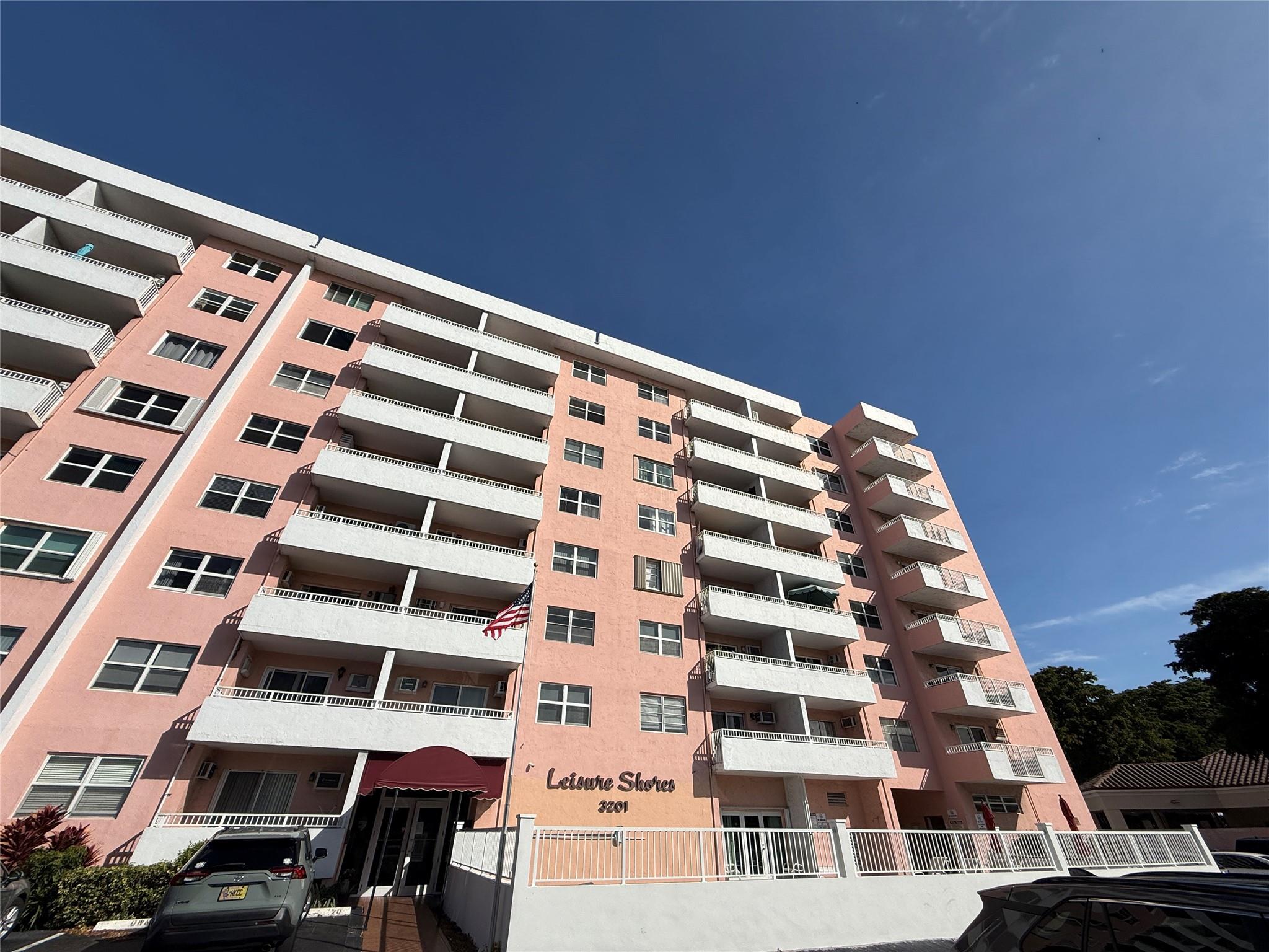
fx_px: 513
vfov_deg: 85.7
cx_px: 634
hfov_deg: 102.1
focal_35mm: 14
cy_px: 476
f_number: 2.2
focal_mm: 2.22
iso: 50
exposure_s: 1/5618
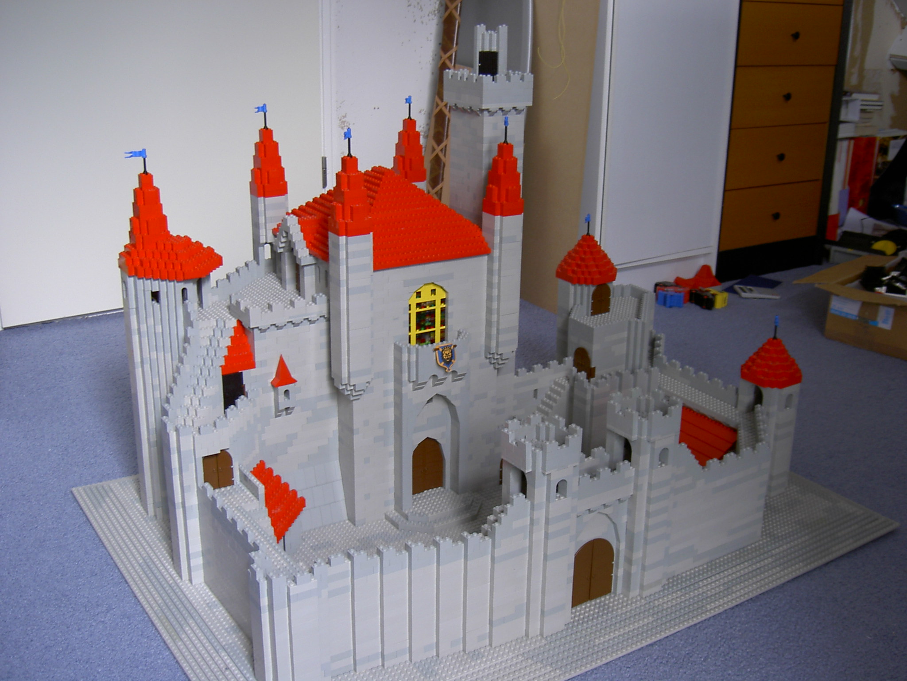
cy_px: 340
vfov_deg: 36.8
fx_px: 1022
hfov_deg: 47.9
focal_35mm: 39
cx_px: 454
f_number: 2.8
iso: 100
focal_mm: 8
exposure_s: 1/14.9
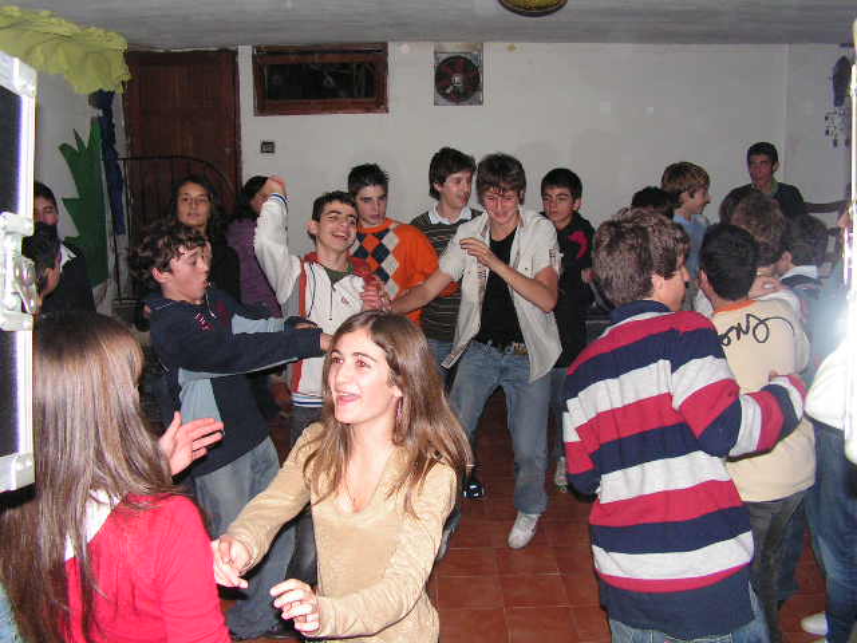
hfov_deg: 51.4
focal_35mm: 36
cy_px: 322
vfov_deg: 39.7
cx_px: 428
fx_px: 891
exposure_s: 1/40
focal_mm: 6
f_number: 3.2
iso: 200
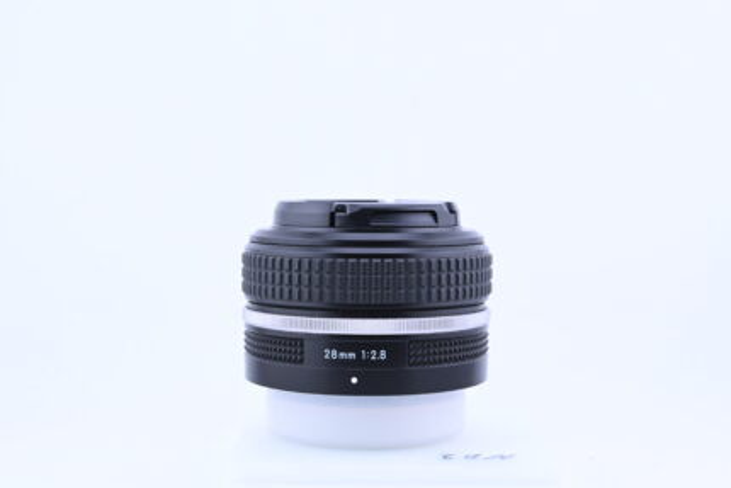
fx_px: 1239
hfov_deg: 32.9
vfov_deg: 22.3
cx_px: 366
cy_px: 244
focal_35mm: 61
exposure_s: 1/125
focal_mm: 41
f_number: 11
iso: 640
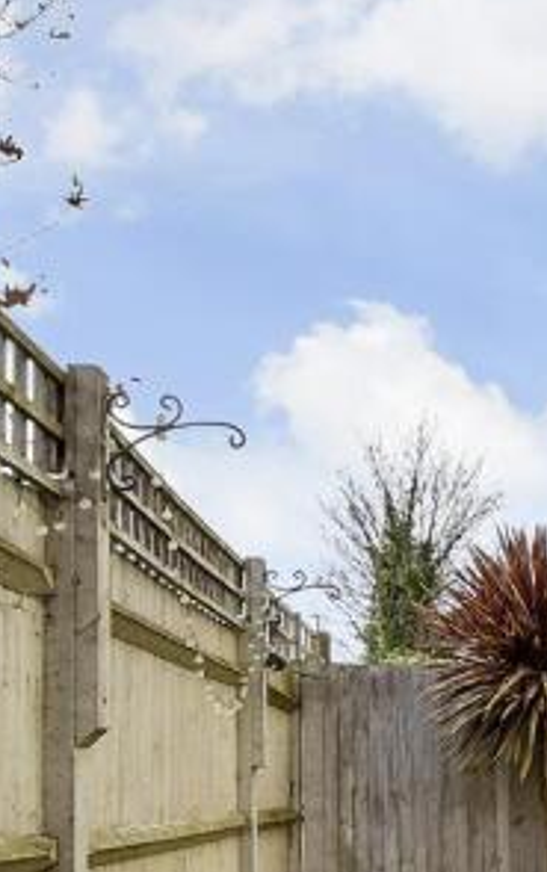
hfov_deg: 20.3
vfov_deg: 35.7
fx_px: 1261
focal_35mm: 53
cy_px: 794
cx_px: 863
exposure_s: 1/100
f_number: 8
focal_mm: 10
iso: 160
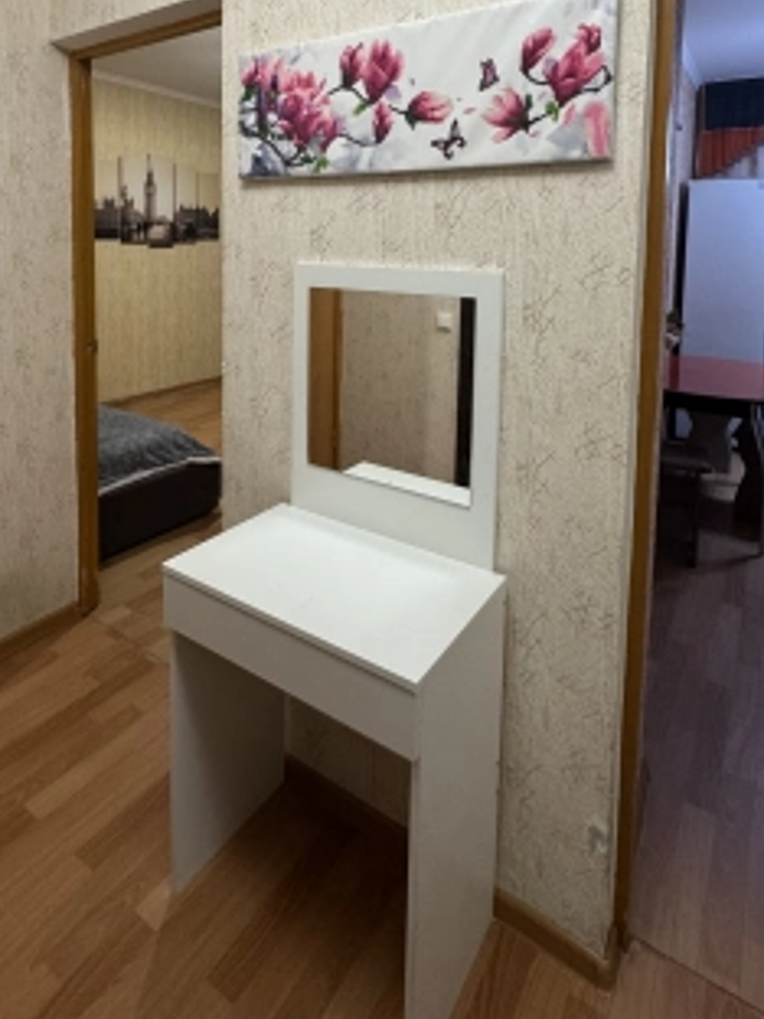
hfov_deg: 63.4
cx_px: 384
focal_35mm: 21
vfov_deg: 74.7
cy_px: 287
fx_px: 618
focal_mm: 2.22
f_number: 2.2
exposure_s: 1/50
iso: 250
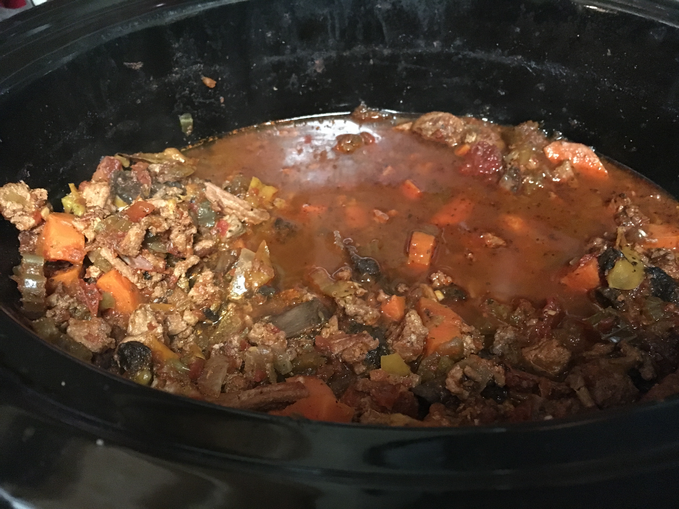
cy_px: 254
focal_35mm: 29
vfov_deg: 48.2
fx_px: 569
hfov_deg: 61.7
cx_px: 340
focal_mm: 4.15
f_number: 2.2
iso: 800
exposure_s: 1/15
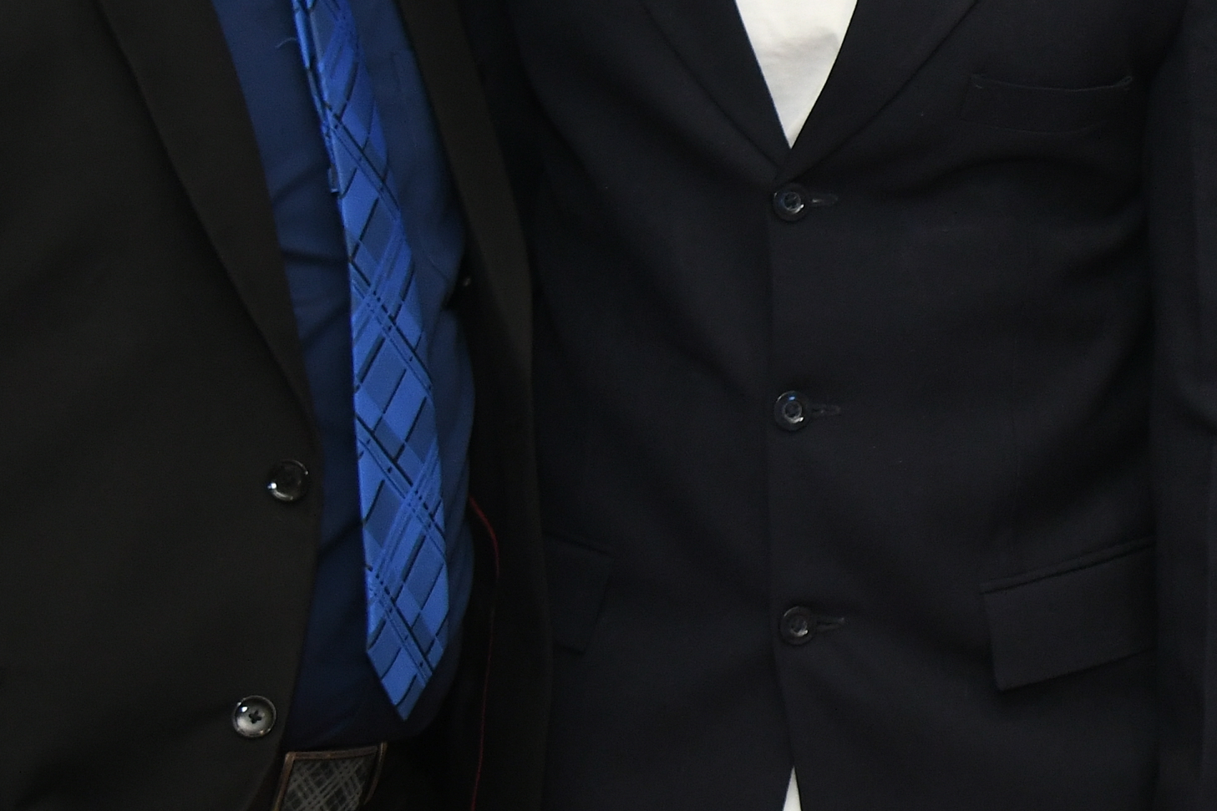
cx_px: 1581
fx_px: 4597
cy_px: 314
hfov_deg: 14.5
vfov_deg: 10.1
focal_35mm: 136
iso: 1250
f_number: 4.5
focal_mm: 32
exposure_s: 1/160
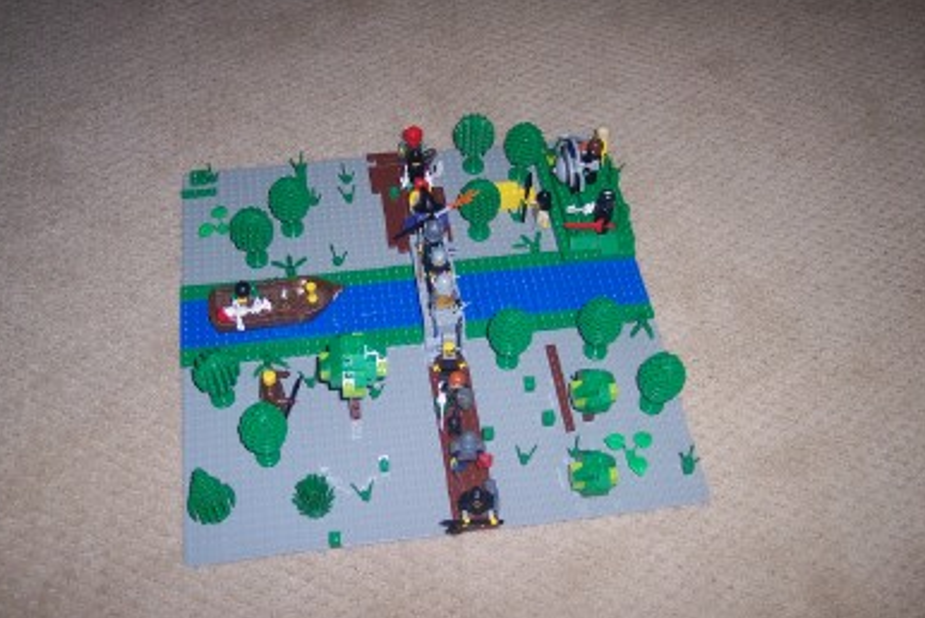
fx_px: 1080
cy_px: 309
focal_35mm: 42
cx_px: 448
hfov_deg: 46.4
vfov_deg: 31.9
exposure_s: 1/60
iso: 100
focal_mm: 8
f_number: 2.8
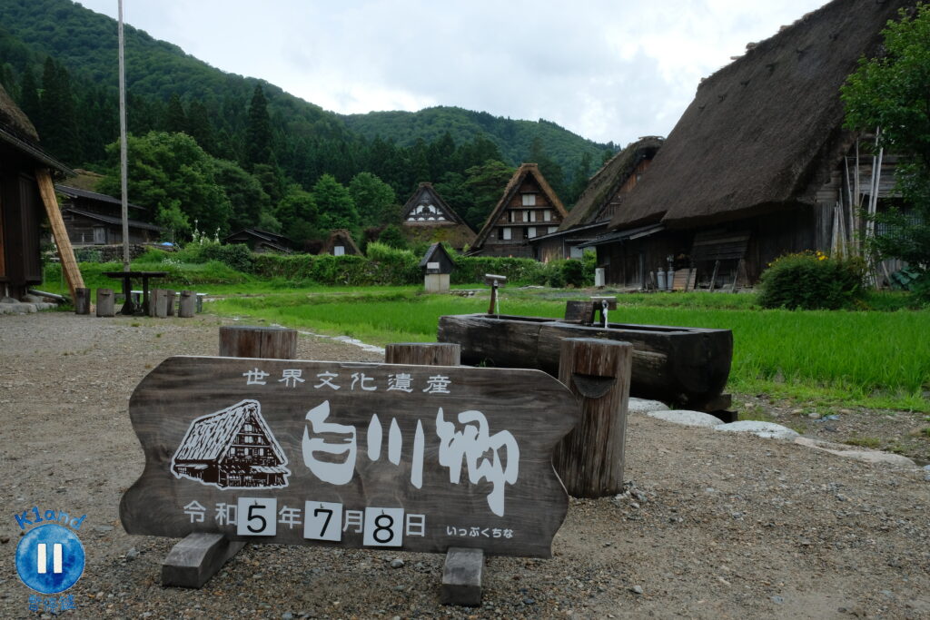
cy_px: 310
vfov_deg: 47.9
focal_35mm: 27
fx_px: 698
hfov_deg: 67.4
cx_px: 465
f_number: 20
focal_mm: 18
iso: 1000
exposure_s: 1/60
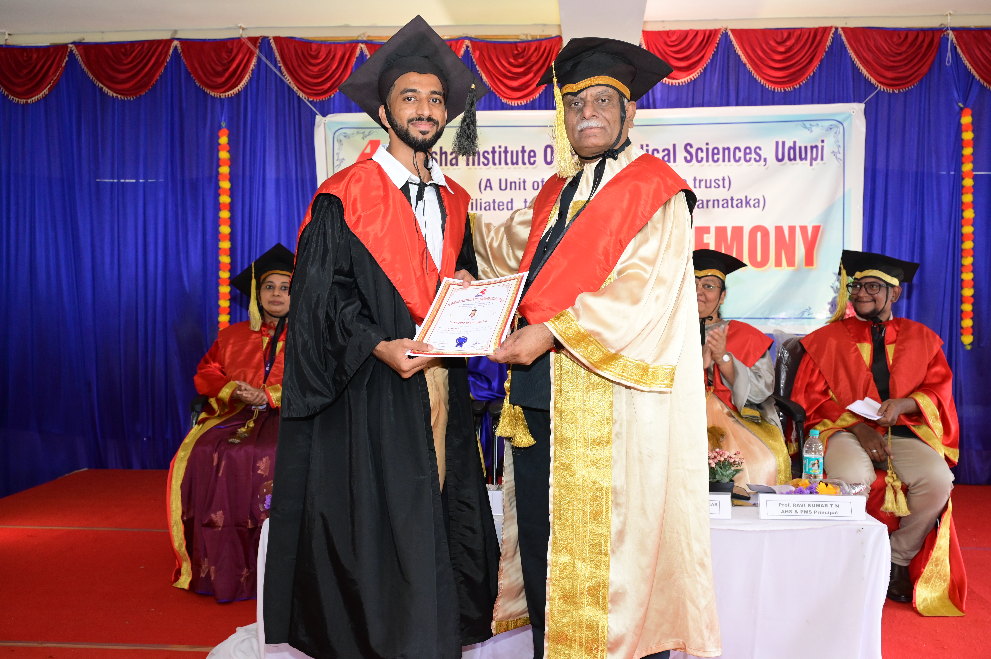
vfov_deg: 37.8
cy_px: 330
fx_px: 963
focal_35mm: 35
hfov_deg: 54.5
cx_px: 496
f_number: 5.6
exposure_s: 1/125
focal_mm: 35
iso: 2500
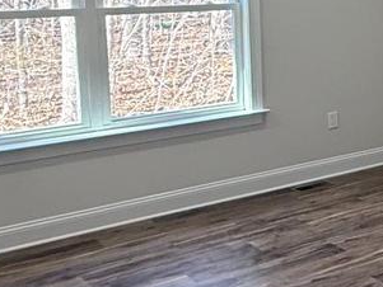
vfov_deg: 21.5
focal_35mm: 67
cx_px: 555
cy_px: 28
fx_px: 742
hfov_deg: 23.8
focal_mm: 2.22
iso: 125
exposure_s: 1/120
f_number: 2.2
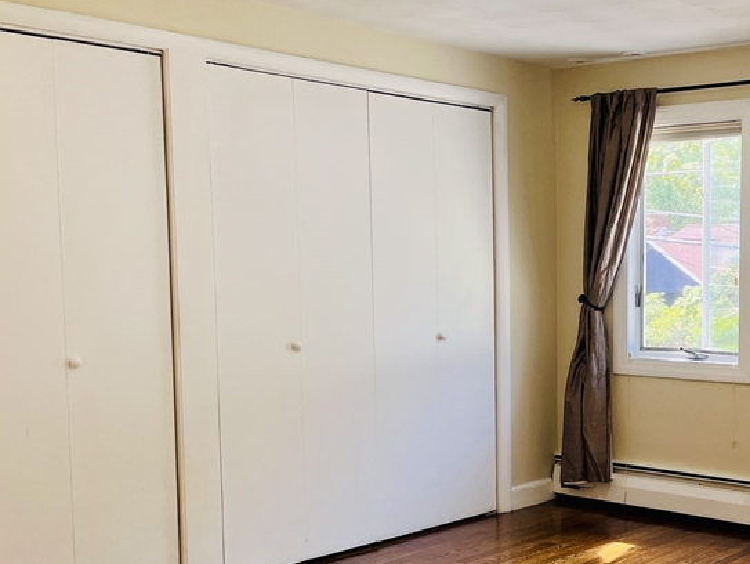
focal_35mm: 49
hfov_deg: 36.3
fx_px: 1062
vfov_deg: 29.6
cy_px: 347
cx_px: 685
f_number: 1.6
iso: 64
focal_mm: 5.1
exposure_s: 1/120
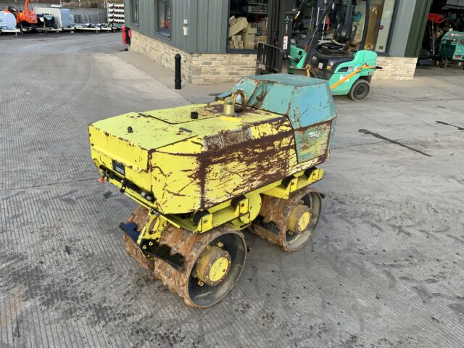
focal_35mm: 29
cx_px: 232
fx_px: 389
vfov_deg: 48.2
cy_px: 174
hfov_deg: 61.7
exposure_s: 1/338
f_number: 1.8
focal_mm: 3
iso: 16
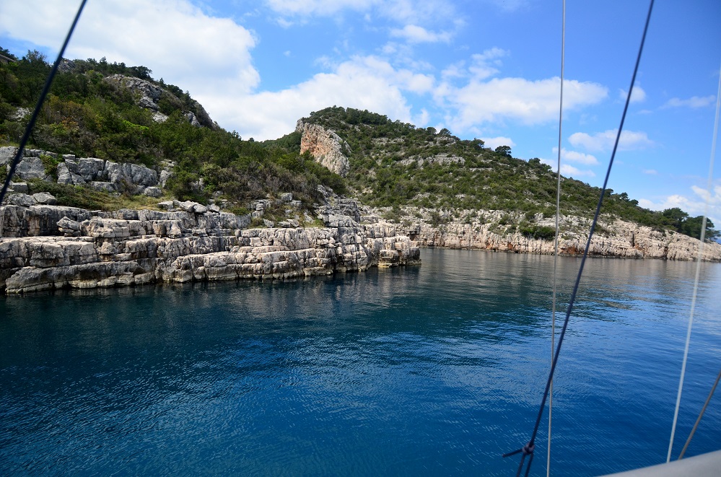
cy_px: 238
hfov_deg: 90.1
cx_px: 360
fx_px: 360
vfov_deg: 67.1
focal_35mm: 18
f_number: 4
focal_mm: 12
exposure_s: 1/3200
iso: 400
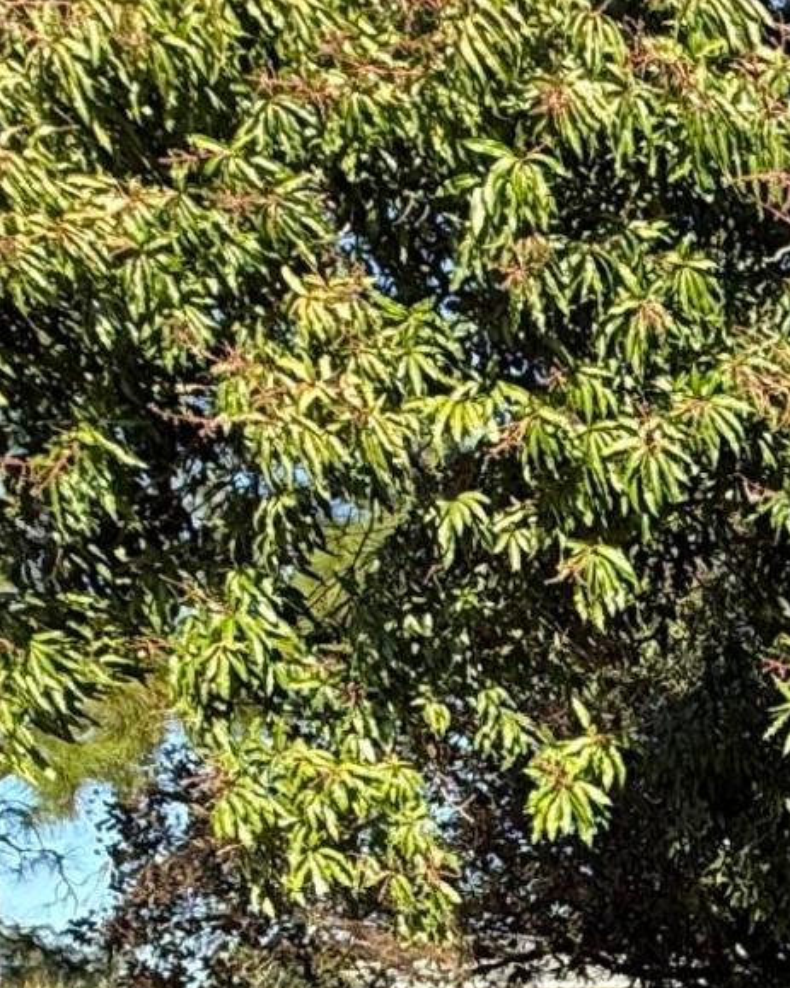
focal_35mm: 68
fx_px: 1988
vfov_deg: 26.1
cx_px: 1297
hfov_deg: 18.8
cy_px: 1049
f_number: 2.2
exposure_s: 1/531
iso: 50
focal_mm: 2.22
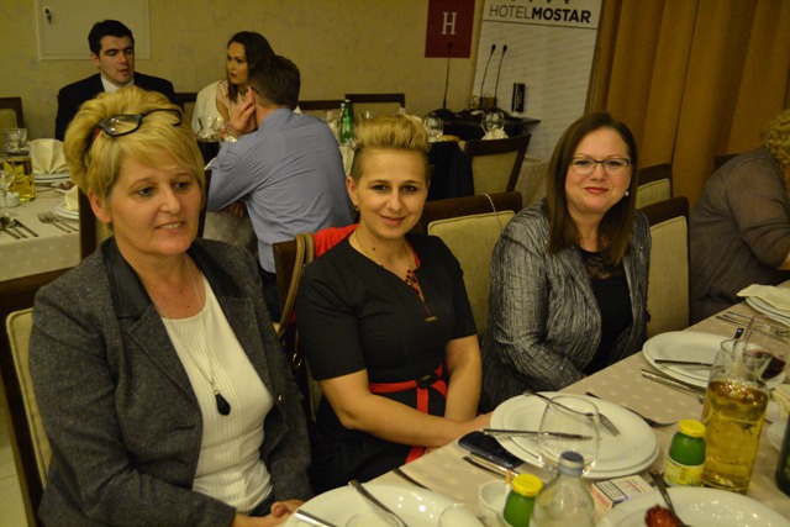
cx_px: 395
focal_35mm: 36
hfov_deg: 53.1
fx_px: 790
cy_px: 264
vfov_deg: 36.9
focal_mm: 24
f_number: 4
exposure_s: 1/60
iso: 3200
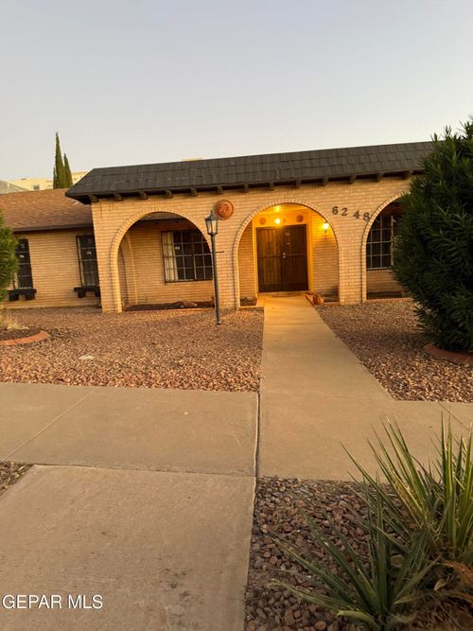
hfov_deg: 56.8
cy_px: 316
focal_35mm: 24
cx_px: 236
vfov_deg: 71.6
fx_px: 437
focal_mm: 6.76
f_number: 1.78
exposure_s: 1/60
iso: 500
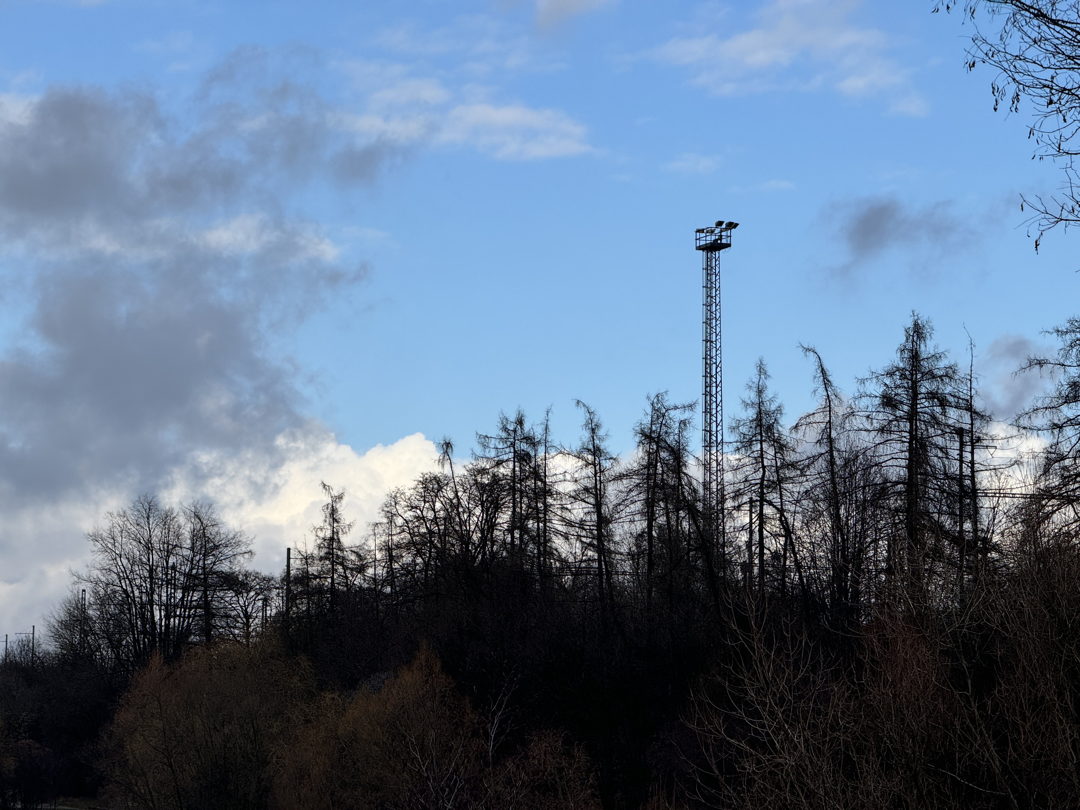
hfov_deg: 16.4
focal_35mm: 120
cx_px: 540
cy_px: 405
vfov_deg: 12.3
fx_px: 3744
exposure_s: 1/1969
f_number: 2.8
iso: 50
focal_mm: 15.66
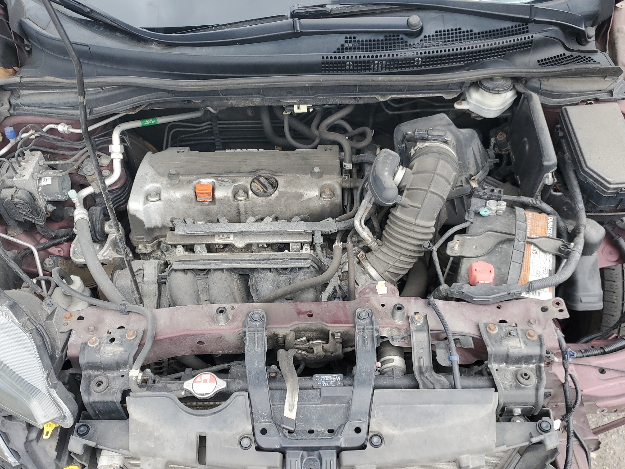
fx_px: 542
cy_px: 245
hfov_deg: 60.0
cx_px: 315
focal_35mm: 30
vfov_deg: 46.8
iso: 50
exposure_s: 1/500
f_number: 1.5
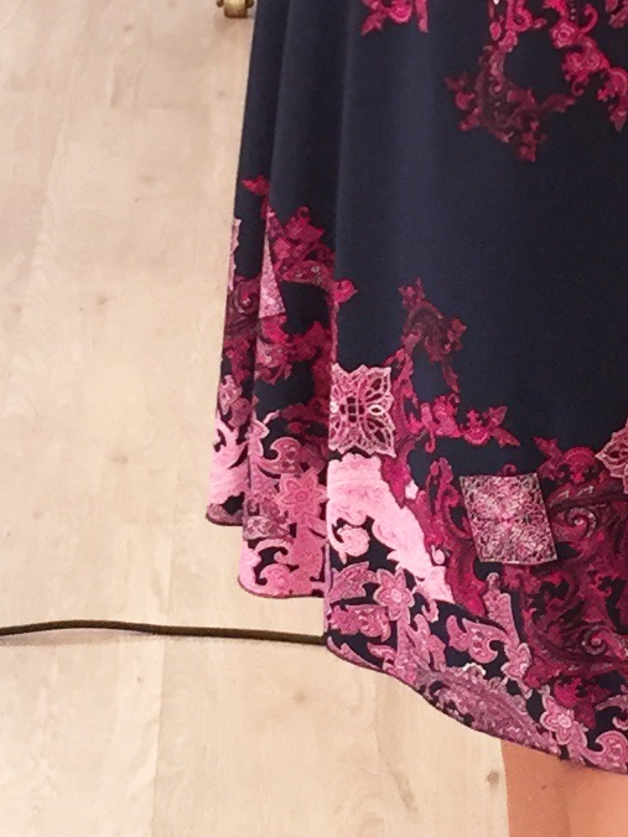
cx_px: 412
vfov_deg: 13.9
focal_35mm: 140
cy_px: 42
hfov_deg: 10.6
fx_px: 3386
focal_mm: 4.15
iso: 32
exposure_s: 1/30
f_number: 2.2
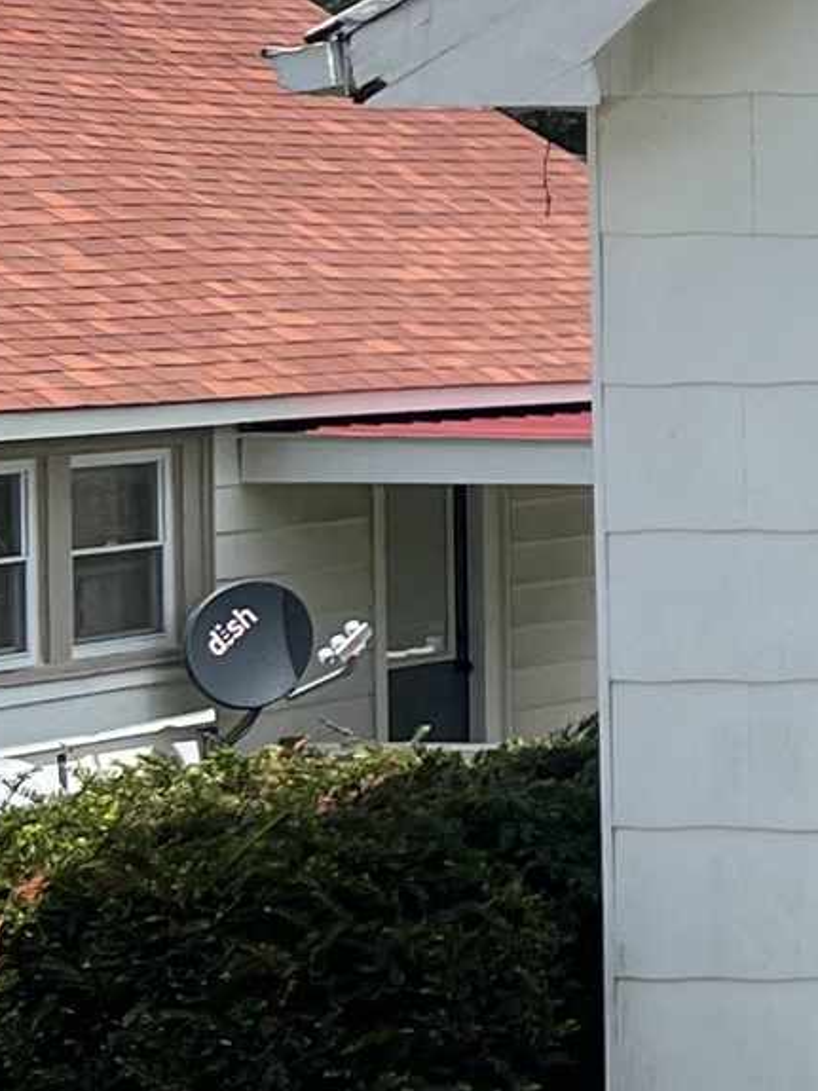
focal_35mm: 139
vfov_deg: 14.2
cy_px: 302
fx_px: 4381
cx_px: 2737
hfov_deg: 8.3
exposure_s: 1/3831
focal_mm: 5.7
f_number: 1.5
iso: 50
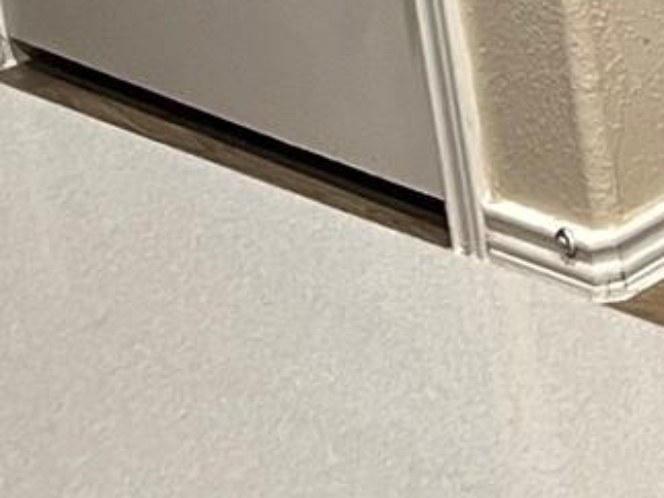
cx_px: 2072
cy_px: -1015
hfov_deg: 9.2
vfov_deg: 7.8
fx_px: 3164
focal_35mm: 165
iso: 250
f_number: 1.6
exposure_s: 1/60
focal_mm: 5.1
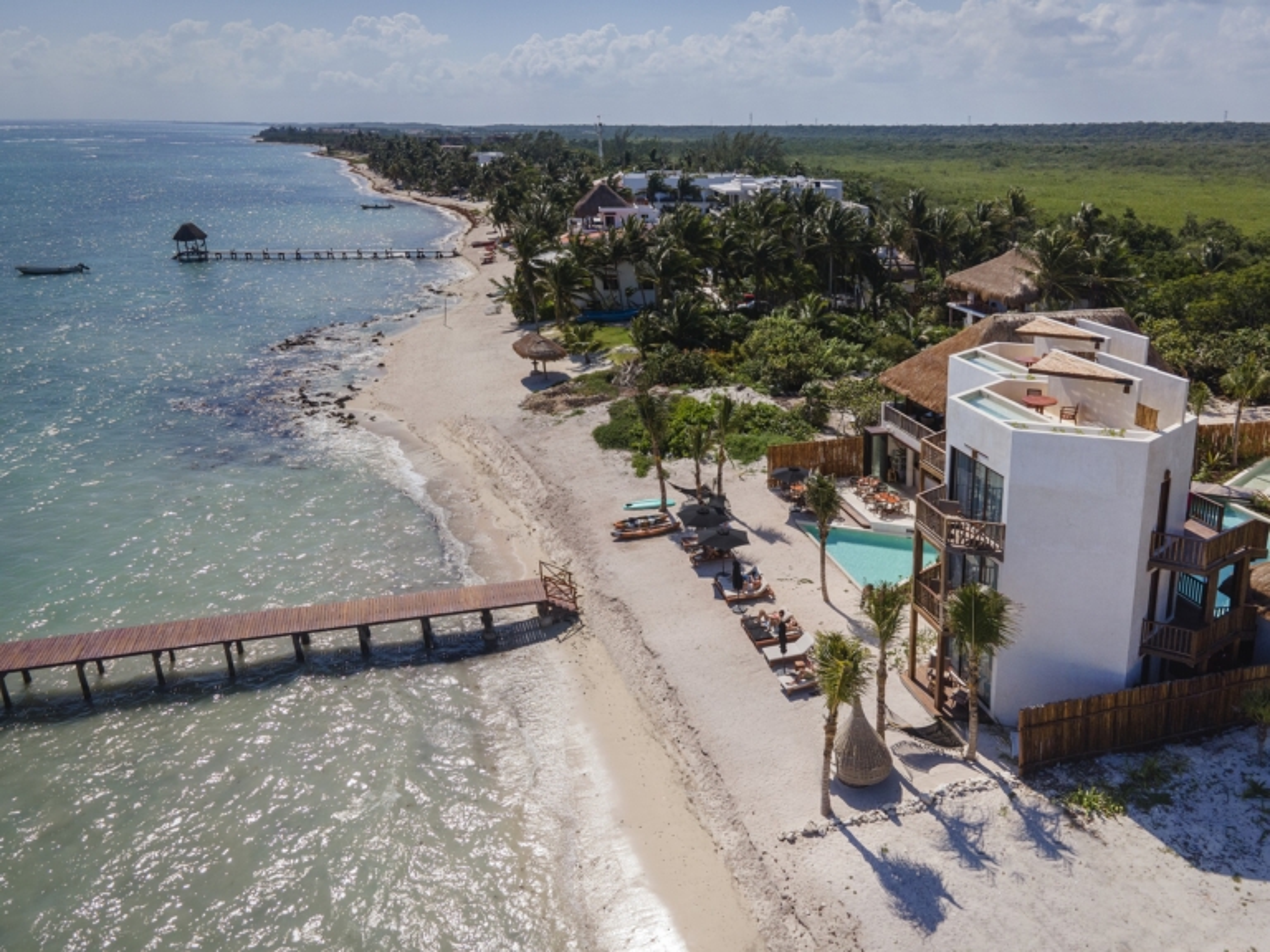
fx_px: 881
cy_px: 476
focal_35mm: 24
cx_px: 635
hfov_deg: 71.6
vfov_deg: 56.8
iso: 100
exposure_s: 1/1000
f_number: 2.8
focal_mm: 4.5
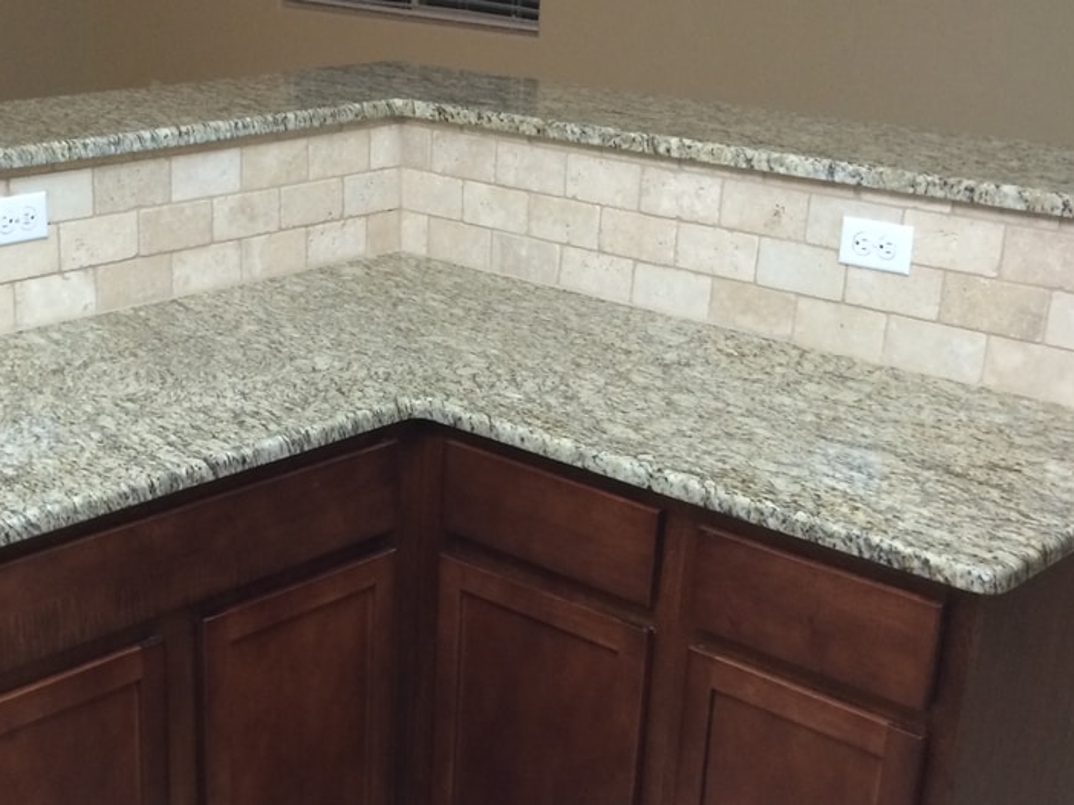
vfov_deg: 25.6
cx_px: 399
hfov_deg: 33.6
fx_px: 1768
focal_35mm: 57
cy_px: 508
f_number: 2.2
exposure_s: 1/30
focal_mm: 4.12
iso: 160
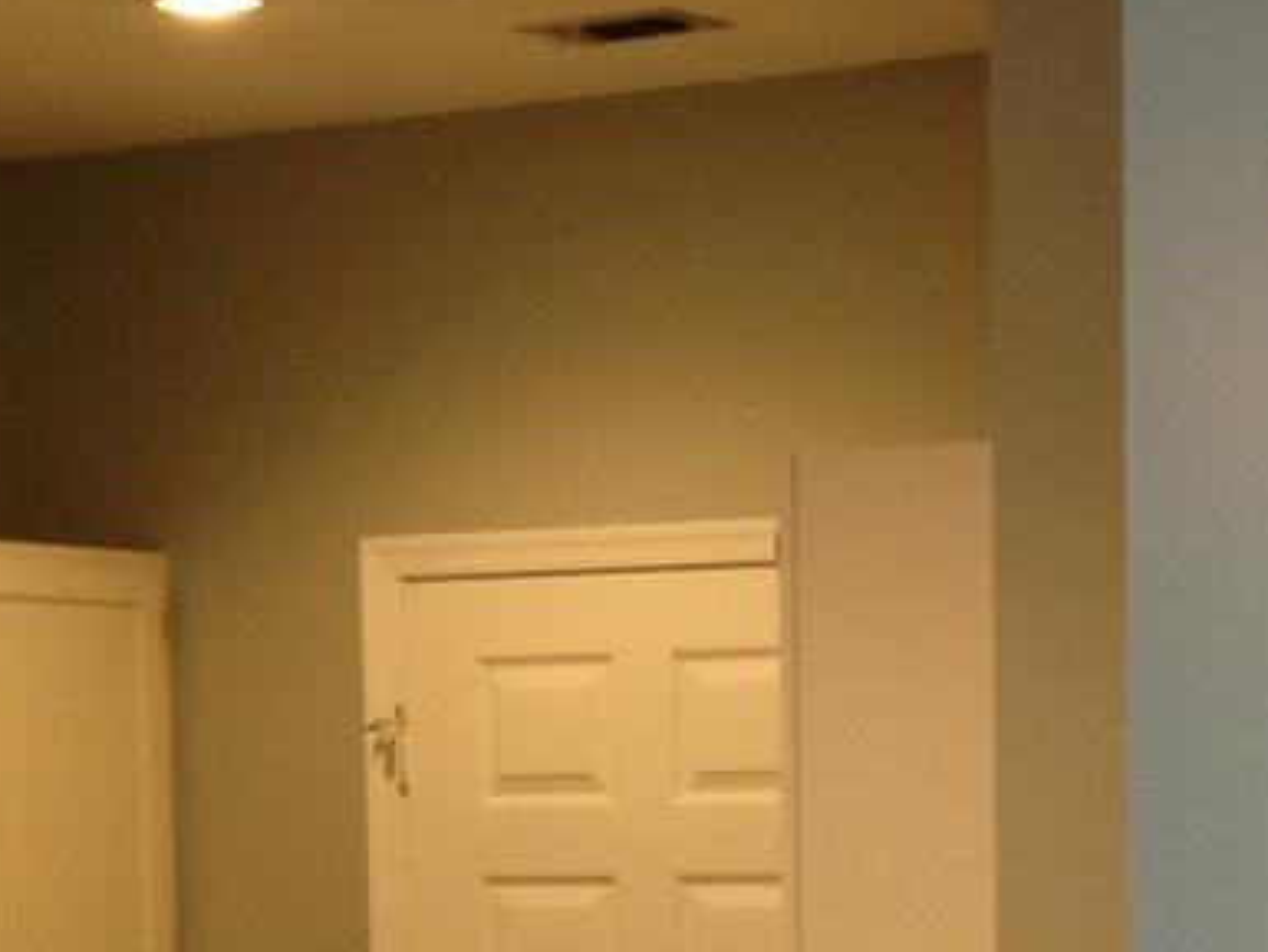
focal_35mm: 140
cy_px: 1416
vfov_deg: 10.3
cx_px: 1054
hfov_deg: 14.0
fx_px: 5130
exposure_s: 1/20
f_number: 2.4
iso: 100
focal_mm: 4.12
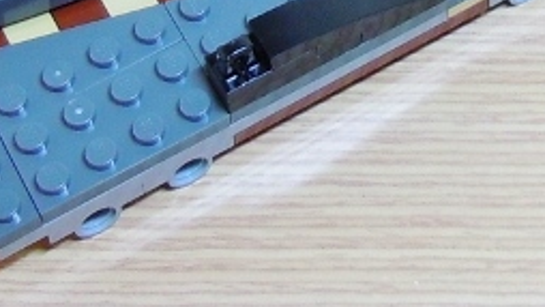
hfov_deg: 24.1
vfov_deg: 13.0
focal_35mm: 88
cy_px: -157
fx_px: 1272
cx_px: 353
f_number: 3.5
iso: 200
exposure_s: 1/25
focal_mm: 5.4
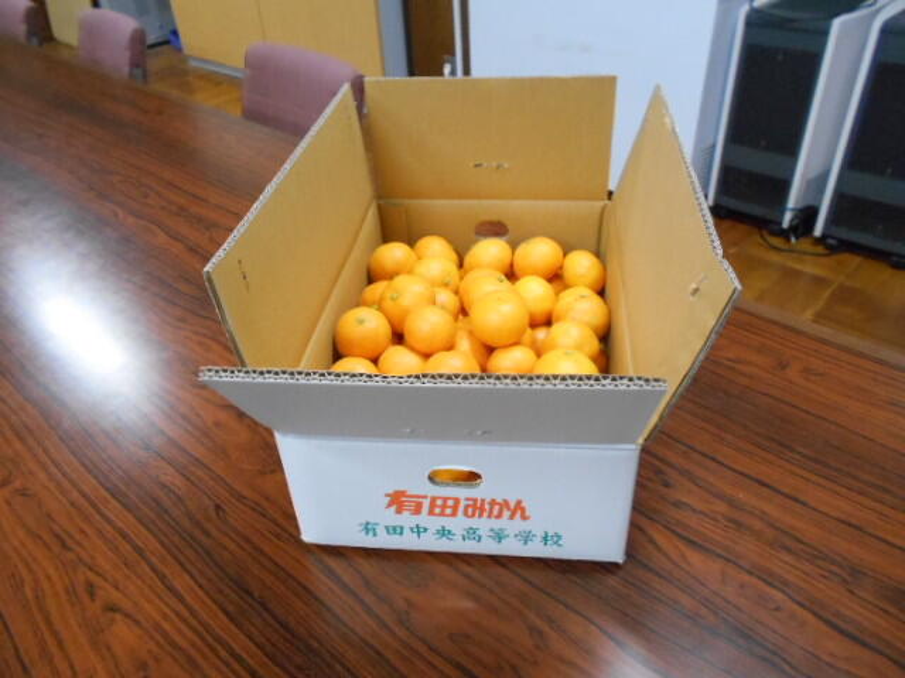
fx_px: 680
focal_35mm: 26
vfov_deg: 53.1
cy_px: 339
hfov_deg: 67.3
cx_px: 452
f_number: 3.2
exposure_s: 1/80
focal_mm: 4.6
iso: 800
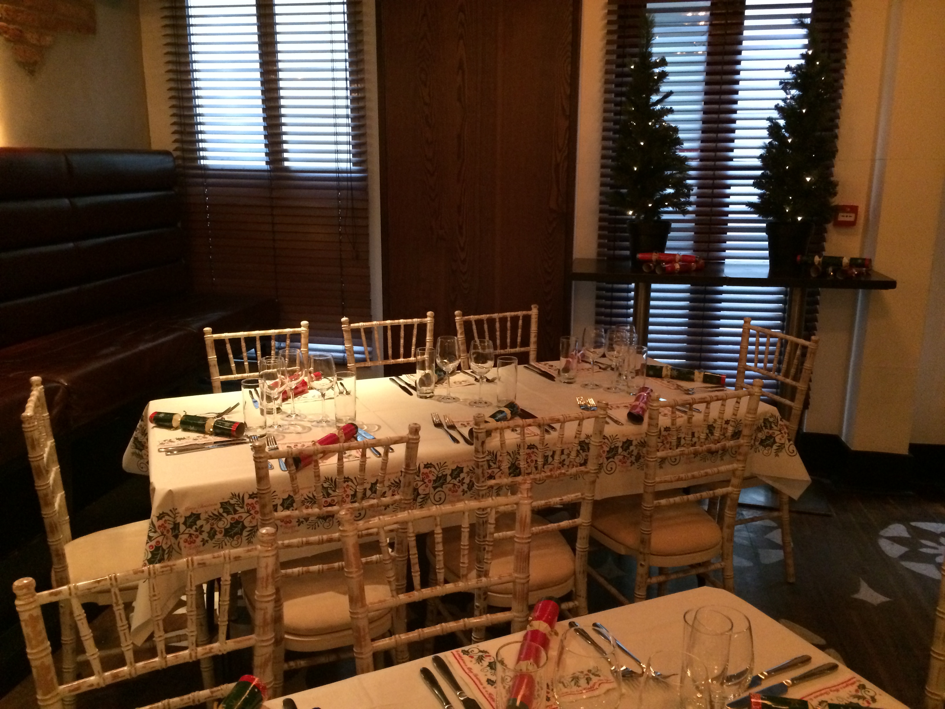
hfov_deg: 60.0
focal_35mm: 30
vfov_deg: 46.8
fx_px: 819
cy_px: 354
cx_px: 472
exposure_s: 1/15
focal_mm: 4.12
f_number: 2.2
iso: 320
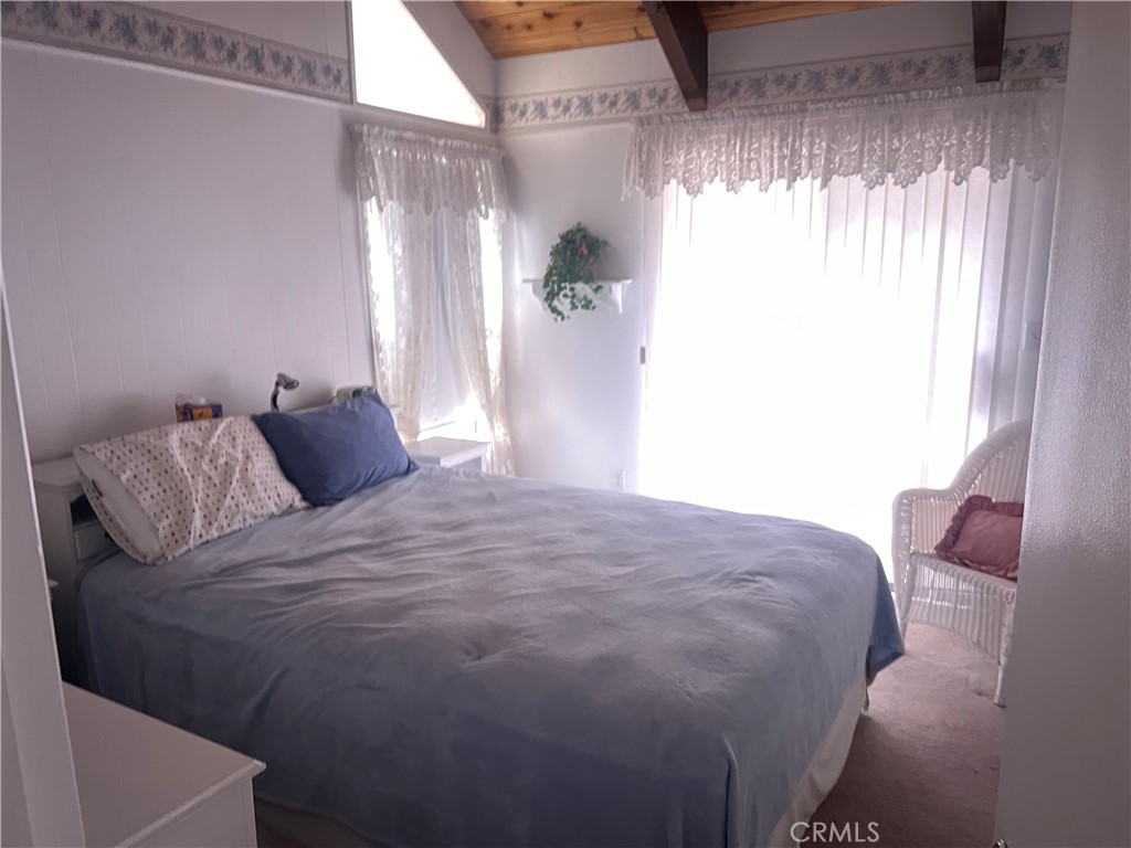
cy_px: 424
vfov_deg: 53.1
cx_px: 566
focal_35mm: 26
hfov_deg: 67.3
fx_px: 849
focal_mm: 5.7
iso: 1000
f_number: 1.5
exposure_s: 1/24
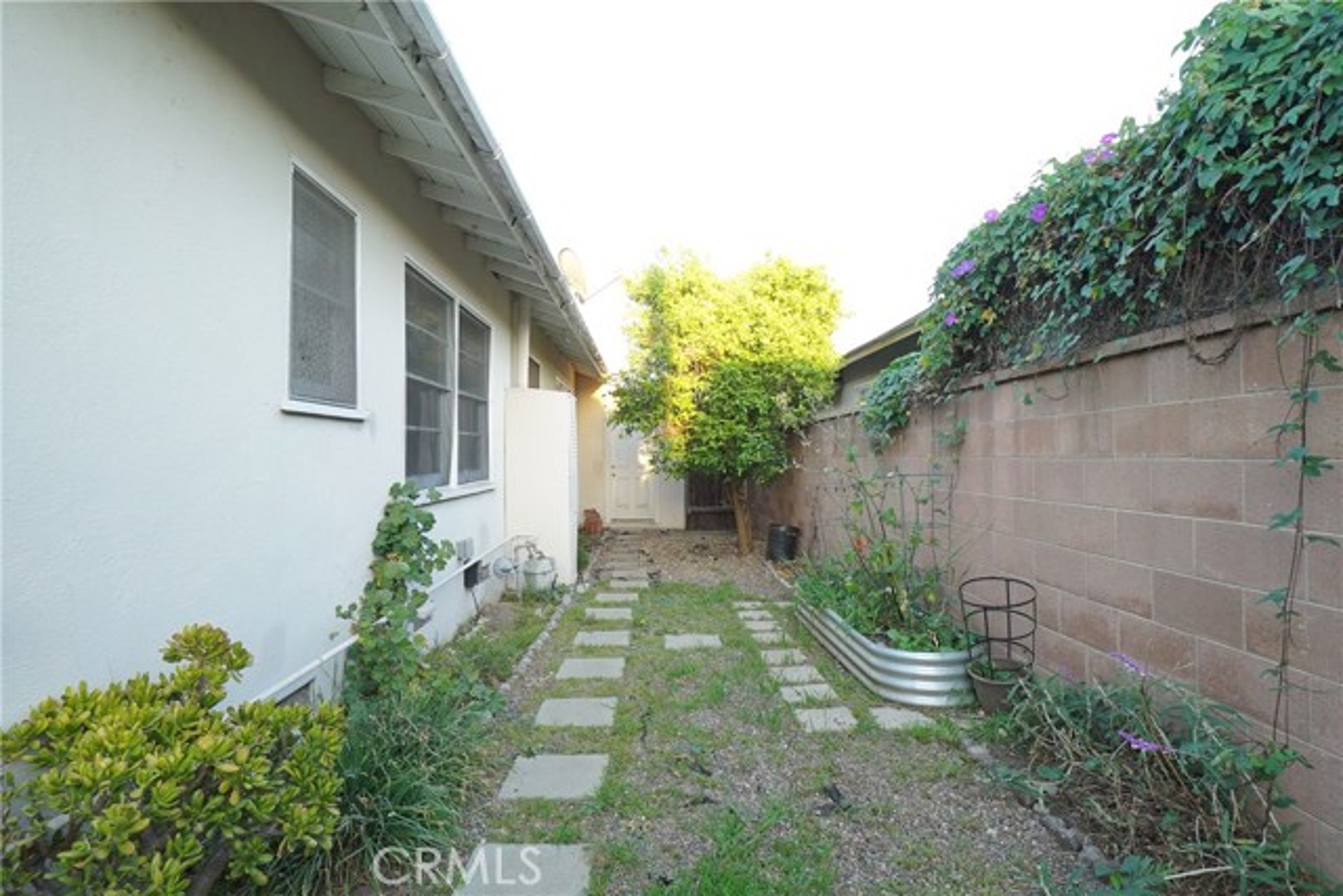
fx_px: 672
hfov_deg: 90.0
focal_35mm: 18
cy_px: 448
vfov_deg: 67.4
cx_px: 672
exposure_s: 1/60
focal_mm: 12
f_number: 8
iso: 800
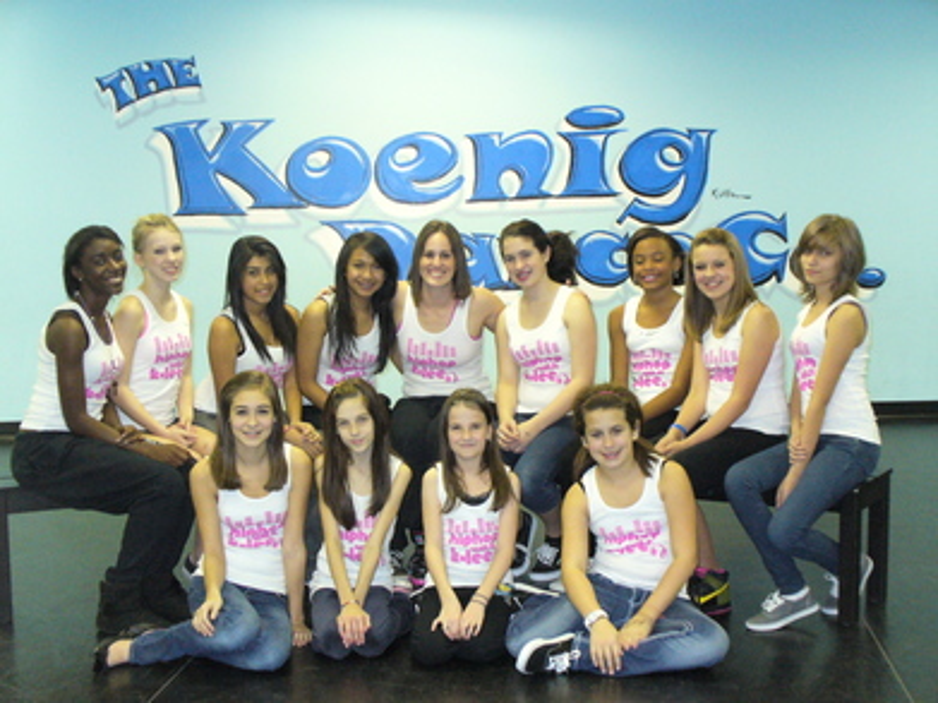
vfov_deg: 30.3
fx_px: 1300
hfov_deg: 39.7
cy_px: 352
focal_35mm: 48
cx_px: 469
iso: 400
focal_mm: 7.9
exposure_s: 1/30
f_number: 3
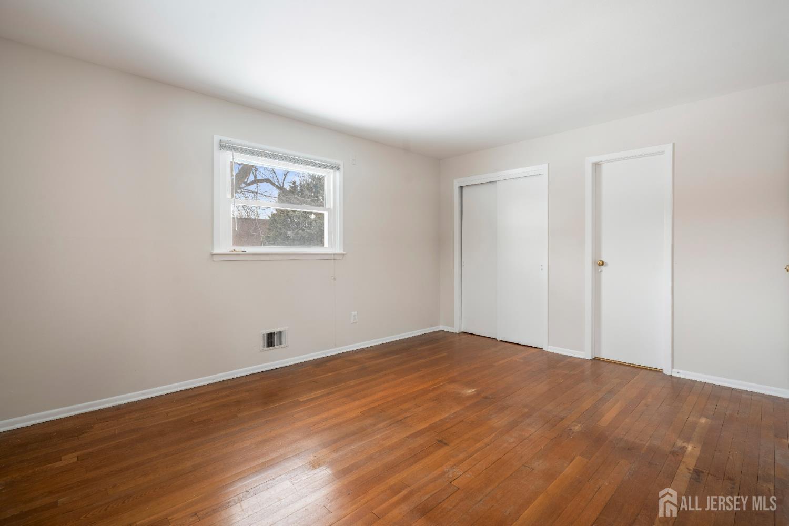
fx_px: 351
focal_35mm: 16
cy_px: 263
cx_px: 394
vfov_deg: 73.7
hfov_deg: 96.7
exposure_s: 1/50
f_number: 8
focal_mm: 16
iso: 100
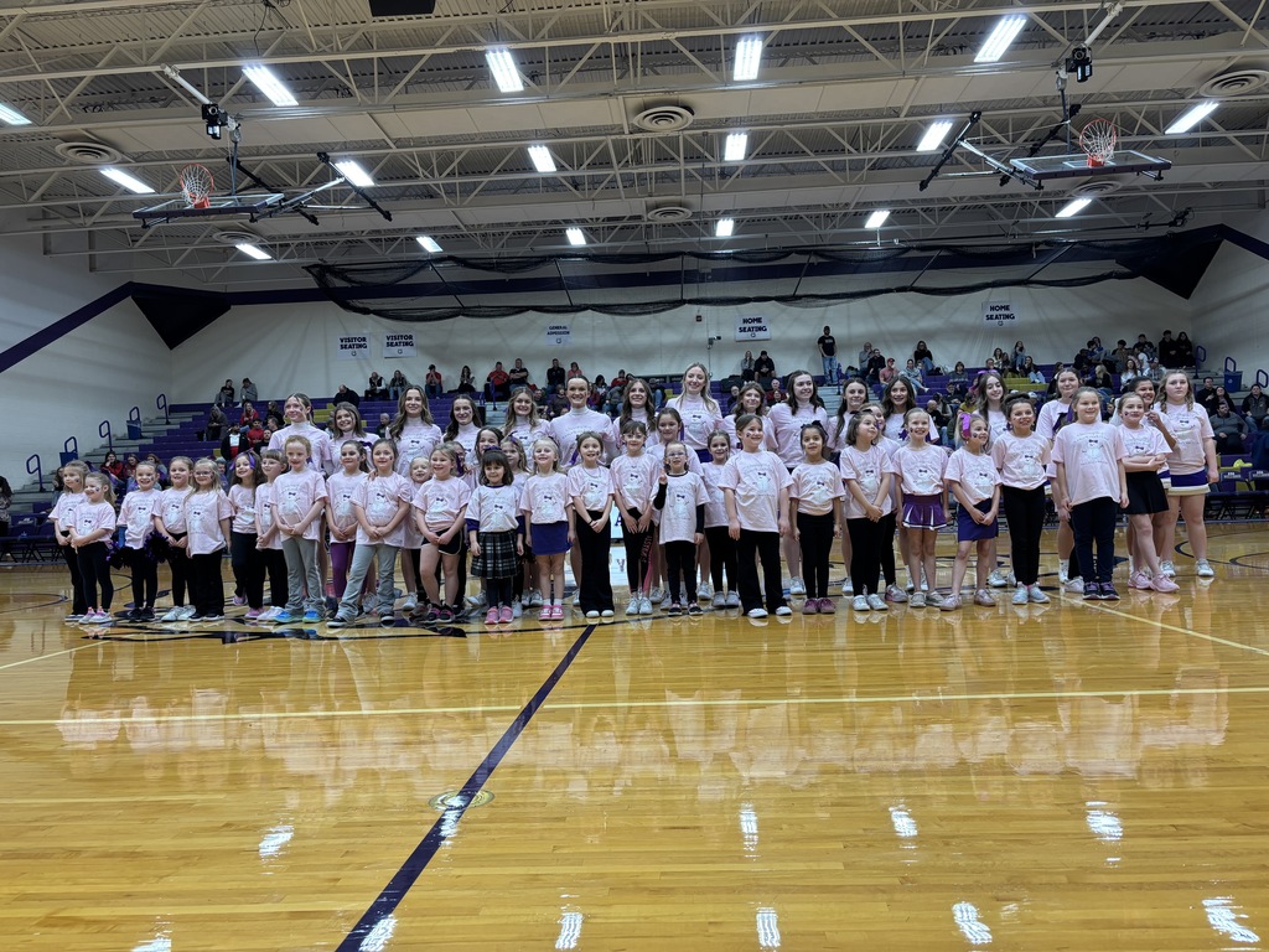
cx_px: 634
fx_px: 953
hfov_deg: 67.3
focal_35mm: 26
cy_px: 476
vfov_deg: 53.1
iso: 125
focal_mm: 5.96
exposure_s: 1/120
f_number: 1.6
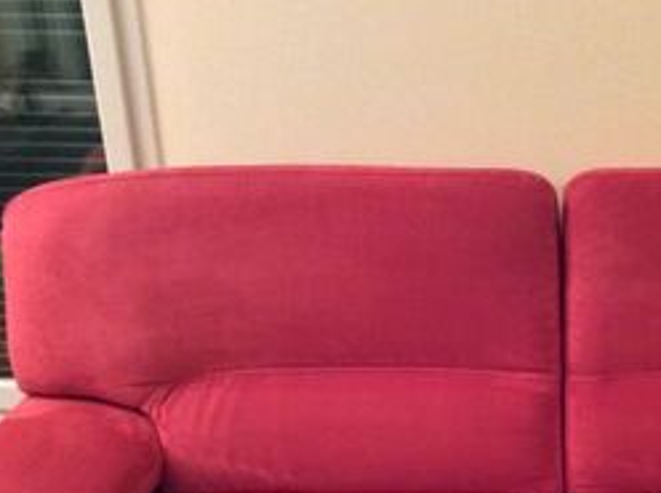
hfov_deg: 30.1
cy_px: 456
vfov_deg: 22.9
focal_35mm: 62
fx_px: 1182
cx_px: 576
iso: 400
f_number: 2.4
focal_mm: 3.3
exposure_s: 1/17
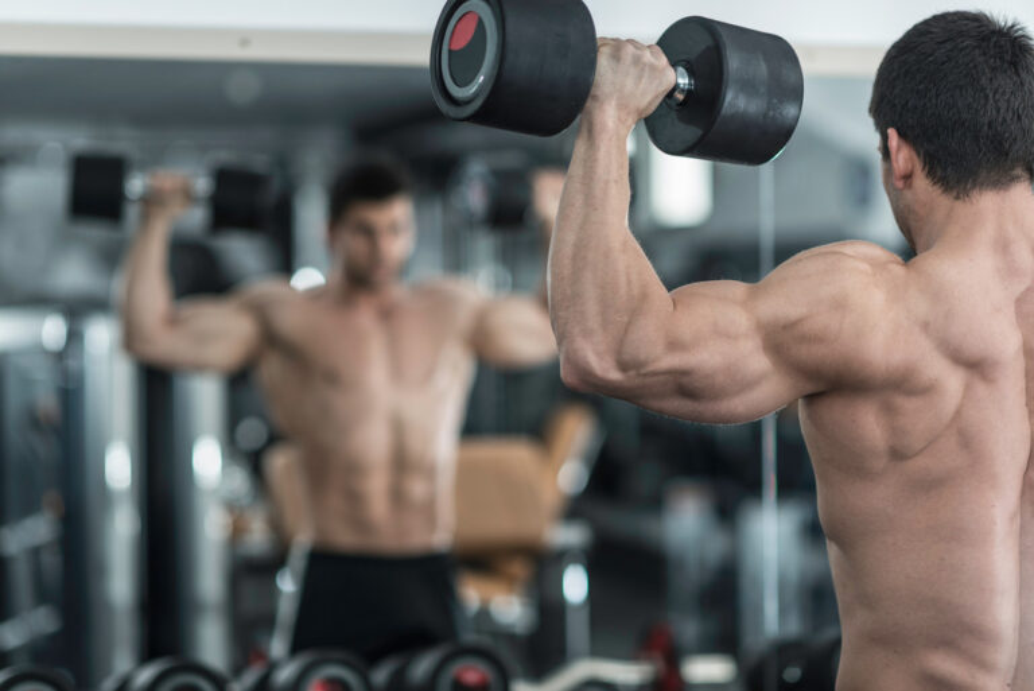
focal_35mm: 85
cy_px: 346
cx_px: 517
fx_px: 2443
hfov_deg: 23.9
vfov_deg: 16.1
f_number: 2
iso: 400
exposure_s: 1/160
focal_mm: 85
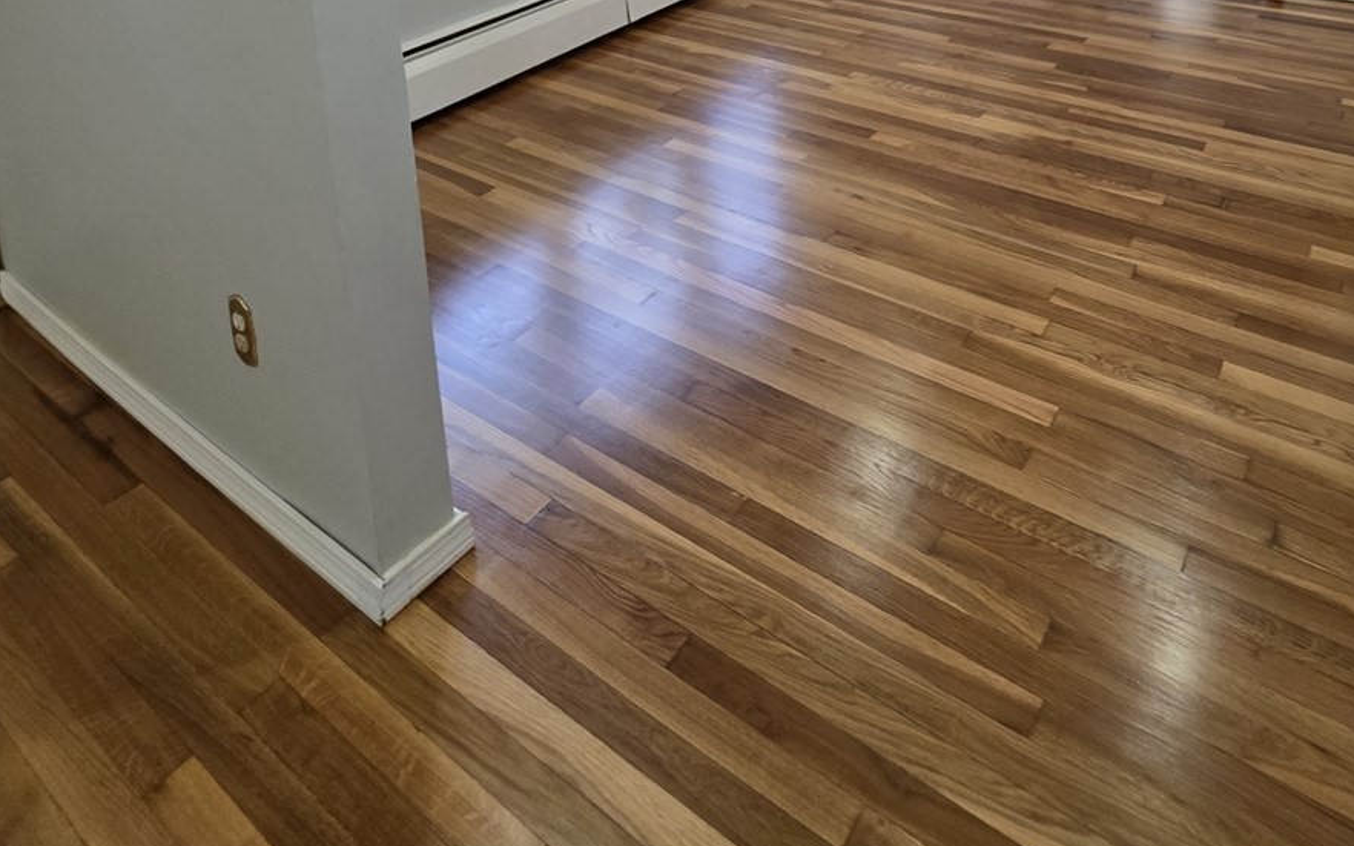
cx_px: 844
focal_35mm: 24
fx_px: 886
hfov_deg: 73.6
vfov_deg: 37.9
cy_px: -175
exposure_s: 1/120
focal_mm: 2.2
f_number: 1.9
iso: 160
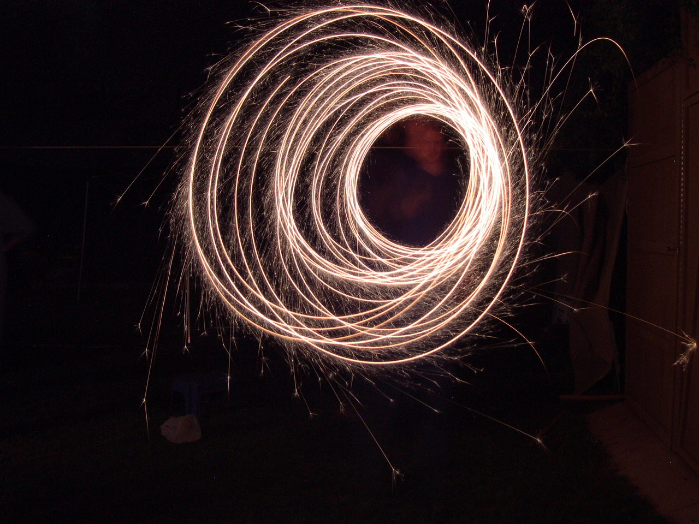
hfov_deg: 49.0
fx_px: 767
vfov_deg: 37.7
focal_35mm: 38
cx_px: 350
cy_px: 262
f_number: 7.6
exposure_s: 8
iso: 100
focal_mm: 8
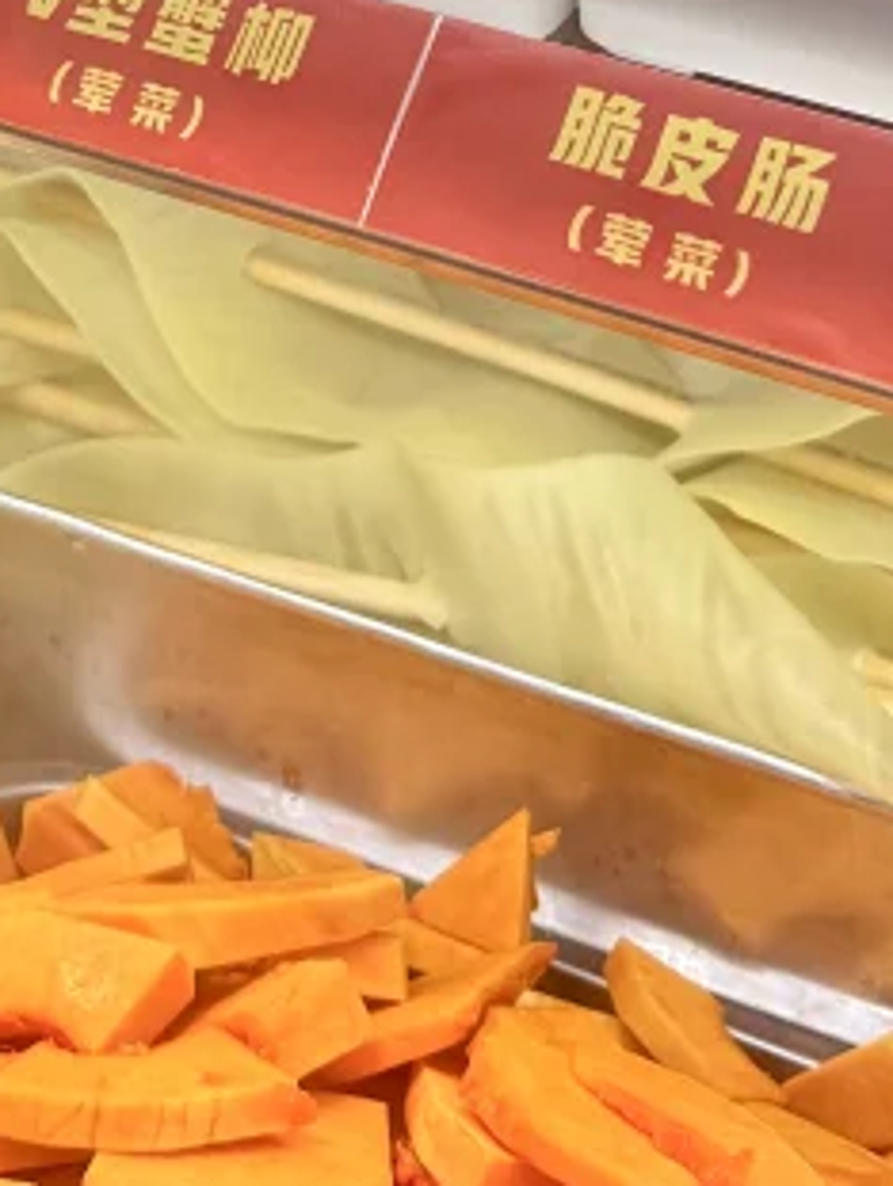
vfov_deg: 16.1
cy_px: -637
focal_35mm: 111
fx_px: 3810
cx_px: -34
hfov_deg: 13.2
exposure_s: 1/440
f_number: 1.78
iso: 80
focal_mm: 6.76
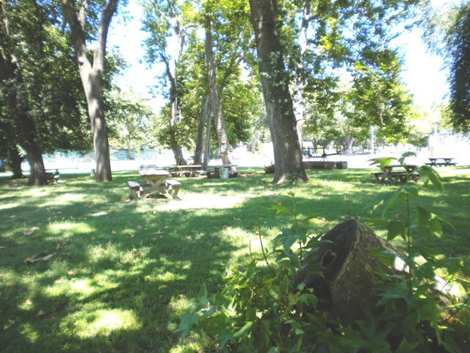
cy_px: 176
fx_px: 475
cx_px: 235
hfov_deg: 52.6
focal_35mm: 35
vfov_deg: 40.7
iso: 80
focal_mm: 6.3
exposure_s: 1/144
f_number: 3.1
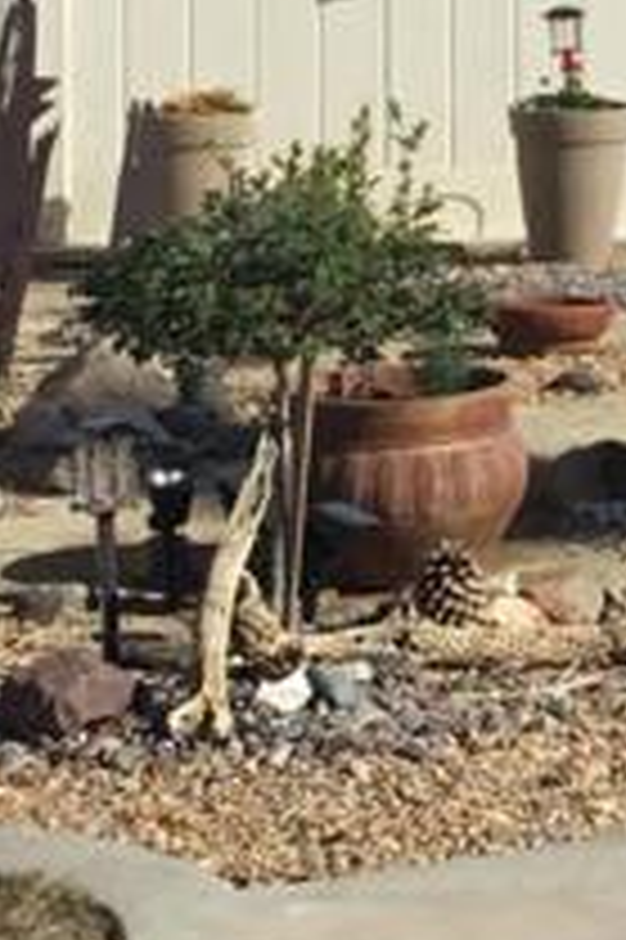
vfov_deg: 12.7
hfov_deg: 8.4
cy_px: -220
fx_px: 4128
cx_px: 1027
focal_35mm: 158
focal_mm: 3.3
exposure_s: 1/2092
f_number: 2.4
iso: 25
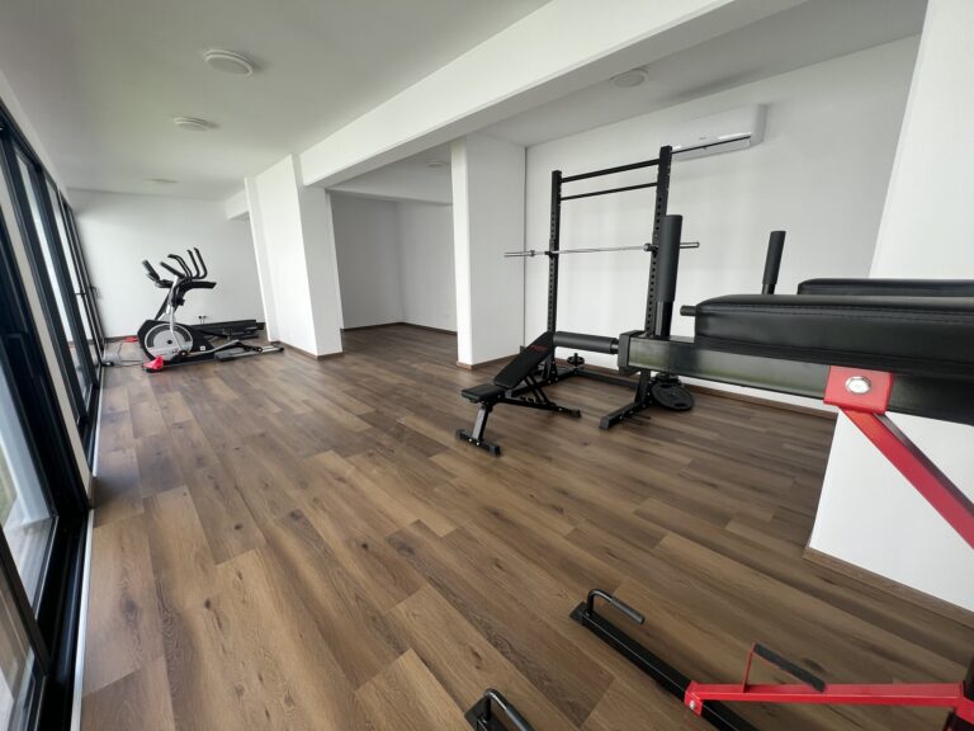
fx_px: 366
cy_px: 366
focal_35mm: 13
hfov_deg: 106.2
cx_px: 487
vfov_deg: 89.9
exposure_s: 1/99
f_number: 1.8
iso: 50
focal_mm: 1.57
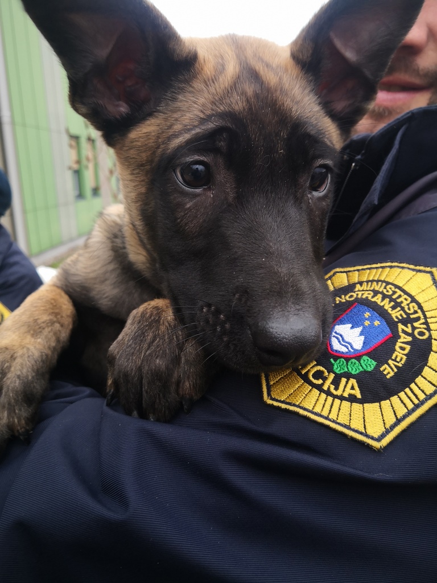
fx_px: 454
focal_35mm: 27
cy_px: 292
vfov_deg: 65.3
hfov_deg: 51.4
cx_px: 218
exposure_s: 1/100
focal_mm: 3.95
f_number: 1.6
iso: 80
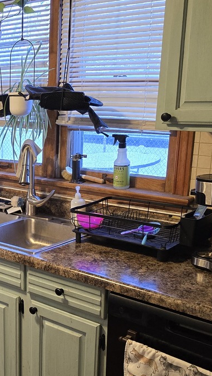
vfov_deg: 39.1
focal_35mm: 53
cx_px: -110
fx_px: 530
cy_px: 218
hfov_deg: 19.6
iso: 320
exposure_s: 1/120
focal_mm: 6.3
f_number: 1.7
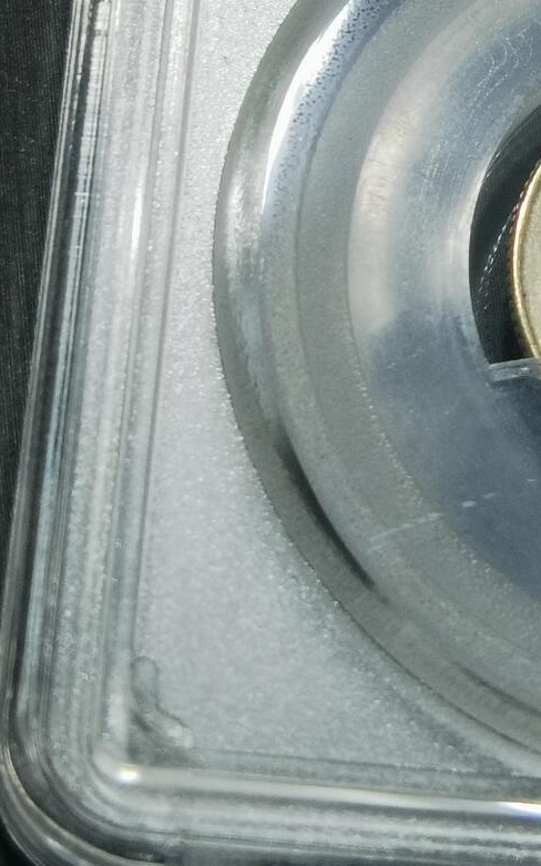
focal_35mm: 132
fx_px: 3115
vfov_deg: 15.7
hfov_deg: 9.8
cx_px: 683
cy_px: 111
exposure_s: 1/100
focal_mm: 6.67
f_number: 1.9
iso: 80
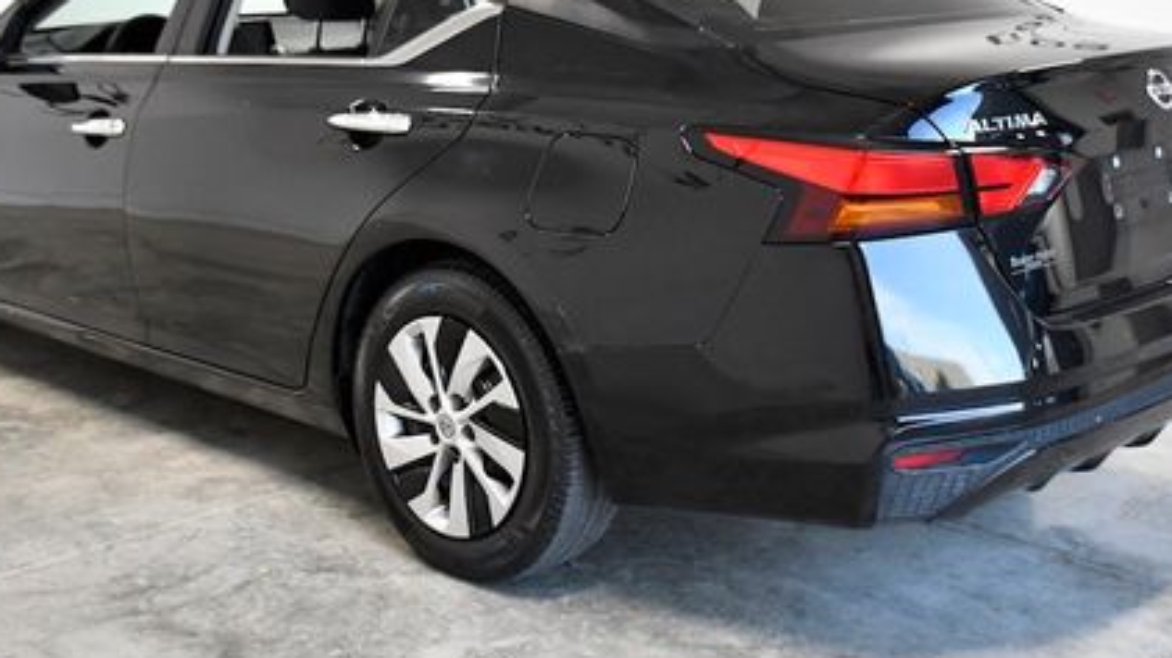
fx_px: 1678
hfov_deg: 38.5
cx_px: 539
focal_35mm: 54
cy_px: 179
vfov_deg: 22.0
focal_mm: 23
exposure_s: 1/640
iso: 2500
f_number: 3.8
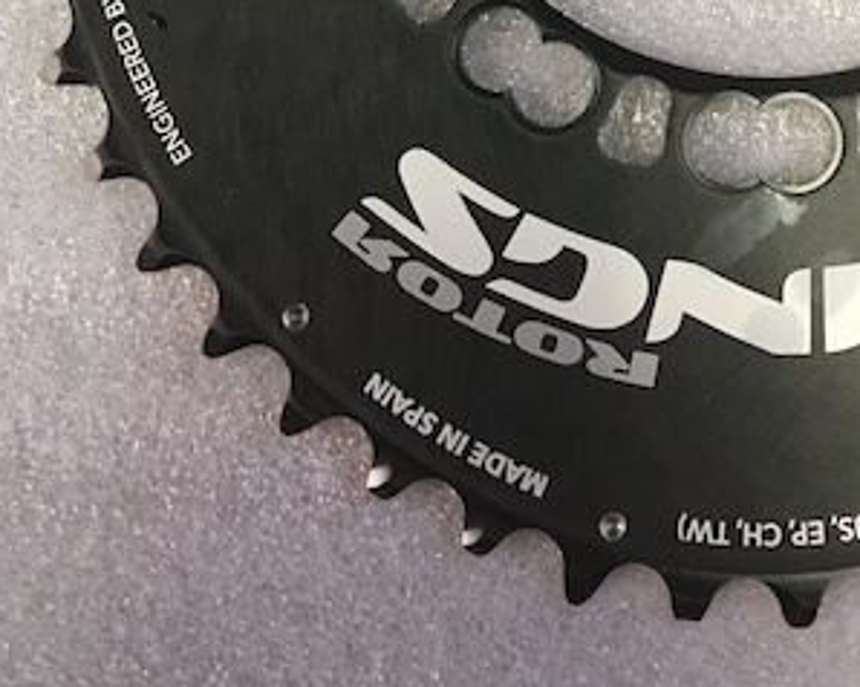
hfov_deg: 24.5
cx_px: 736
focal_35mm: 76
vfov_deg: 17.9
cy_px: -349
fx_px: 1933
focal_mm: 4.15
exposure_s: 1/30
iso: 100
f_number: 2.2
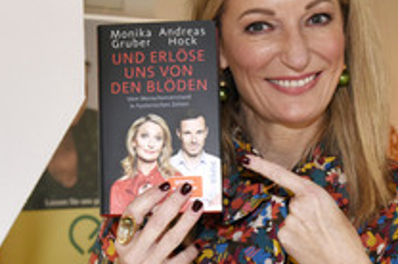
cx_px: 242
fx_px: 1148
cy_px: 199
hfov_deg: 19.6
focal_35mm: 104
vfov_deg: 13.1
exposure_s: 1/125
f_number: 6.3
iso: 2500
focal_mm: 48
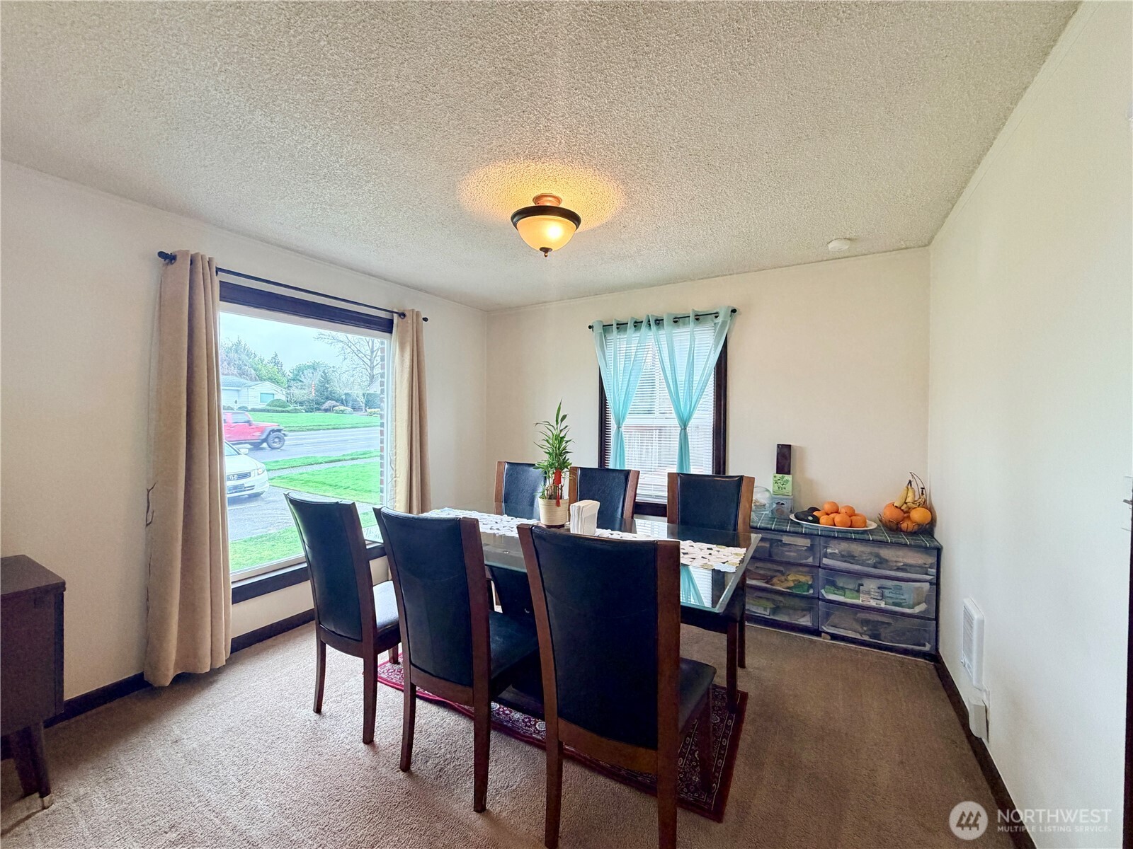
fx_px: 458
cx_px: 566
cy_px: 424
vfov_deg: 85.7
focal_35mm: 14
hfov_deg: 102.1
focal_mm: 2.22
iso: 320
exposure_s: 1/120
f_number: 2.2
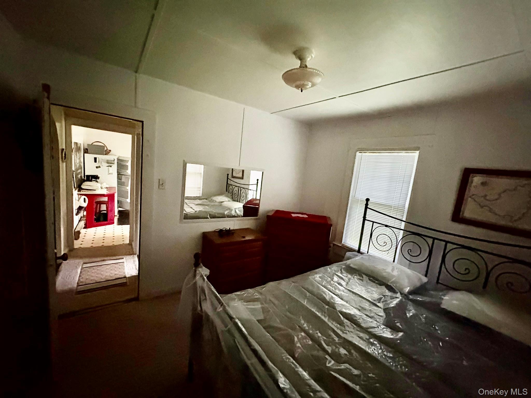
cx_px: 266
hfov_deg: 102.1
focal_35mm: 14
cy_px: 199
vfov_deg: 85.7
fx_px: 215
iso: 2000
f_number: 2.2
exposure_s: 1/30
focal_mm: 2.22
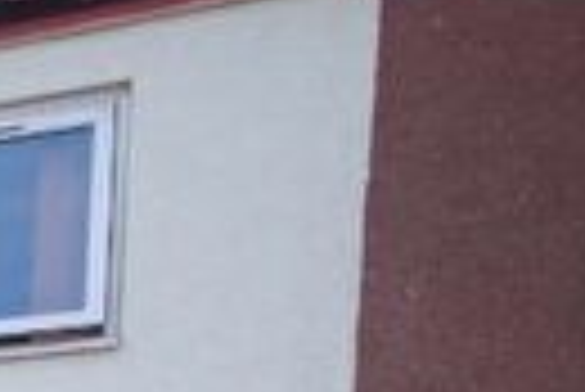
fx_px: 1703
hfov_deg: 12.7
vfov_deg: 11.5
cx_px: -972
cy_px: 845
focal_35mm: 105
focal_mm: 13
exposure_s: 1/125
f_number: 5.6
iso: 125
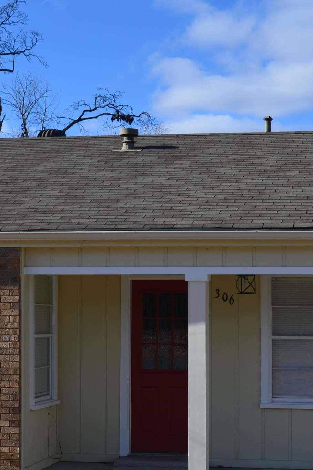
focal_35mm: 81
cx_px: 185
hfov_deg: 16.8
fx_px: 1056
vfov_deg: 24.9
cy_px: 317
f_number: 11
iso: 110
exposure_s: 1/125
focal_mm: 24
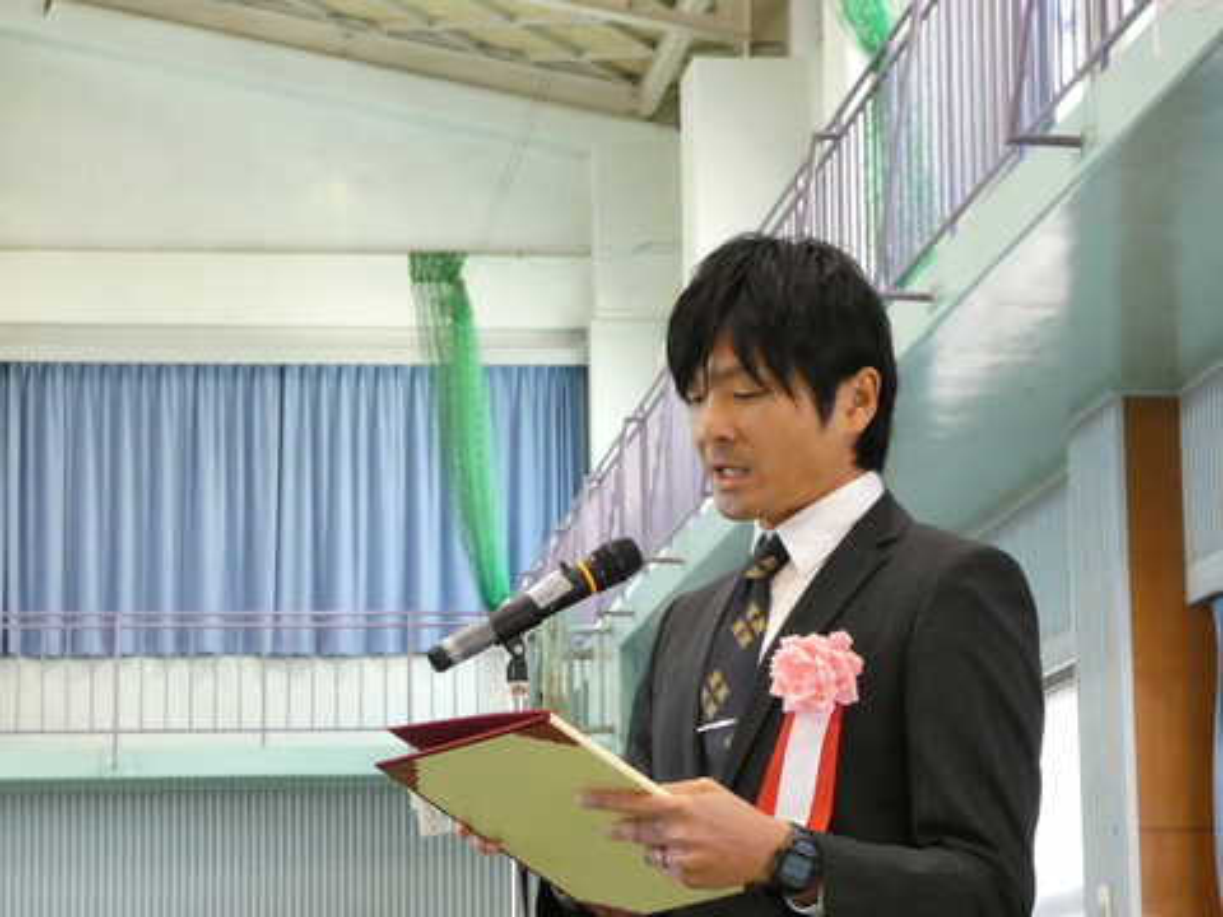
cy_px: 458
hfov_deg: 17.1
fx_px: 4063
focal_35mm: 115
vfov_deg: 12.9
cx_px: 612
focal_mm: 20.5
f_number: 5
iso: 1250
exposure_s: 1/80
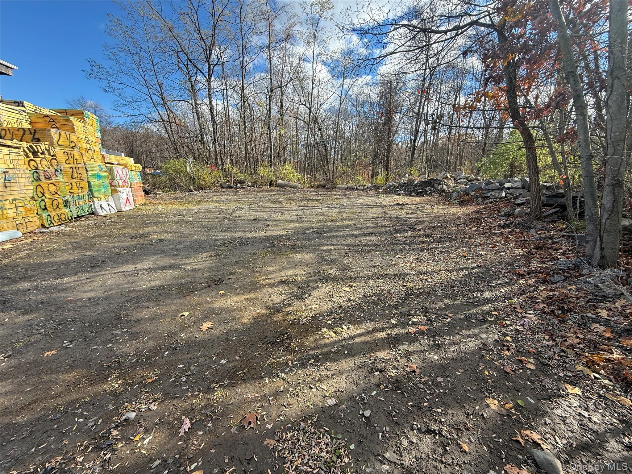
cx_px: 316
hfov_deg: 102.1
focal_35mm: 14
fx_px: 256
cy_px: 237
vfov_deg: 85.7
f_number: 2.2
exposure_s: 1/351
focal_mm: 2.22
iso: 50
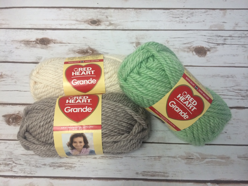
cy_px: 93
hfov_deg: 60.0
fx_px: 215
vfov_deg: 46.8
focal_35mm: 30
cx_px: 124
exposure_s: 1/30
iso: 64
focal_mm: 4.12
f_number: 2.2
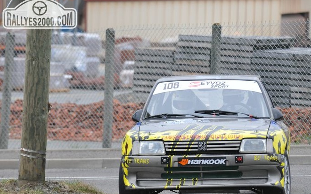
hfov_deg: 5.6
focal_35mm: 373
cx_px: 181
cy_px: 114
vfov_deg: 3.5
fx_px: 3161
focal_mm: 210
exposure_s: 1/800
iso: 1250
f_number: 5.6
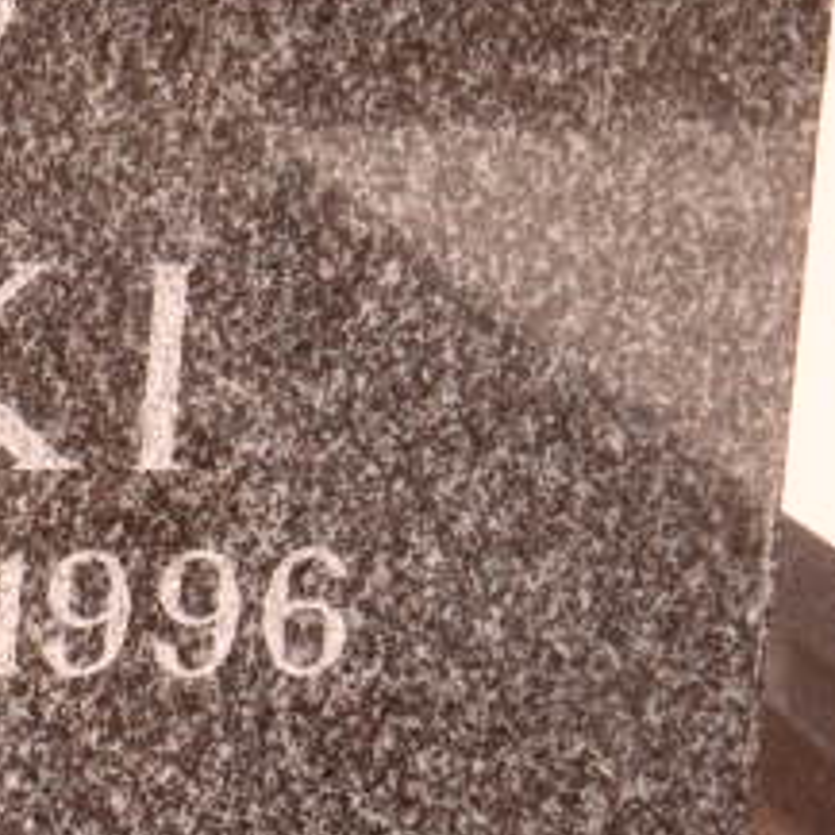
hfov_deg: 5.2
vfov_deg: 5.2
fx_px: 9115
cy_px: 469
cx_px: -708
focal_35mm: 334
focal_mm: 13.2
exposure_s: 1/90
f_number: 4.2
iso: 100
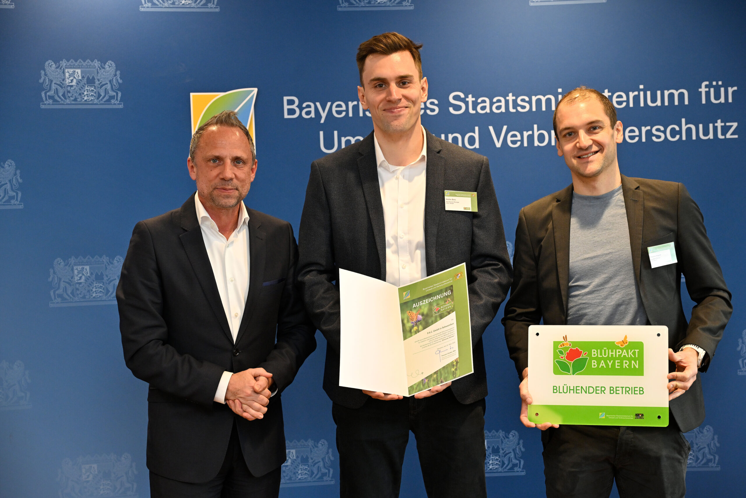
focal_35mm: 57
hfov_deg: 35.1
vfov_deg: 23.8
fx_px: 1181
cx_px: 373
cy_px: 249
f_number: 4.5
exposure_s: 1/125
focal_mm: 57
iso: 1600
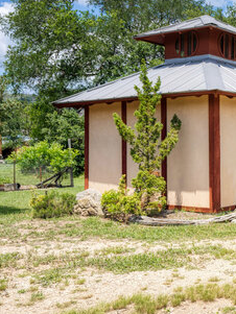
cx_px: 308
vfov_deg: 38.9
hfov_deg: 25.5
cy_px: 149
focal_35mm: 49
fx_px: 445
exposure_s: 1/640
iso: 100
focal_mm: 24
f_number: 7.1
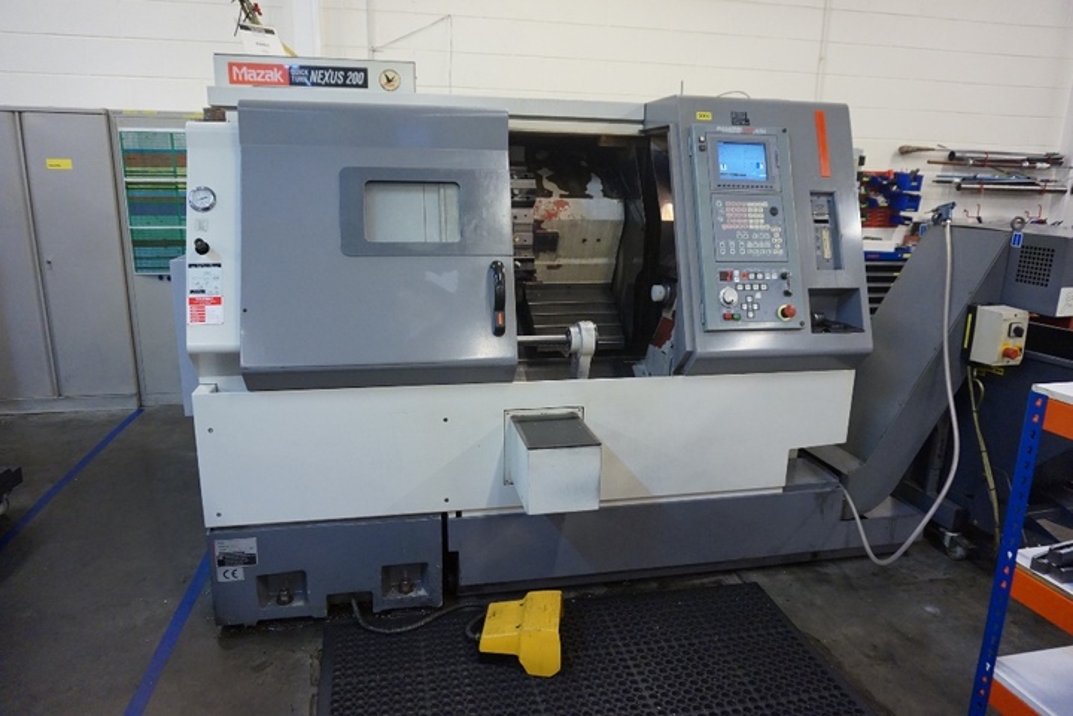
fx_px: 715
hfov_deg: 73.7
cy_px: 358
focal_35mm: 24
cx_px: 536
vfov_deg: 53.1
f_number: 3.5
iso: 2000
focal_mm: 16
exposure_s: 1/160
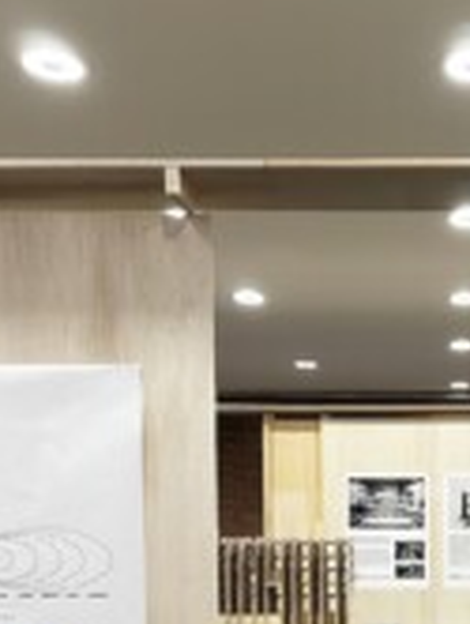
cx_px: 461
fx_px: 921
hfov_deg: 27.2
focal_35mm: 51
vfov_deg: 35.2
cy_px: 566
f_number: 1.78
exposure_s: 1/100
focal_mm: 6.86
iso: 200
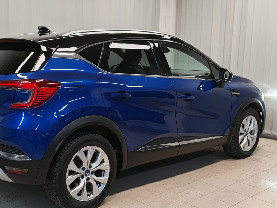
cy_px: 116
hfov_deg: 40.9
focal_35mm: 46
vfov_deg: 31.5
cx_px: 102
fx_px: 368
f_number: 1.6
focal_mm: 5.4
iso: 64
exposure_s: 1/50
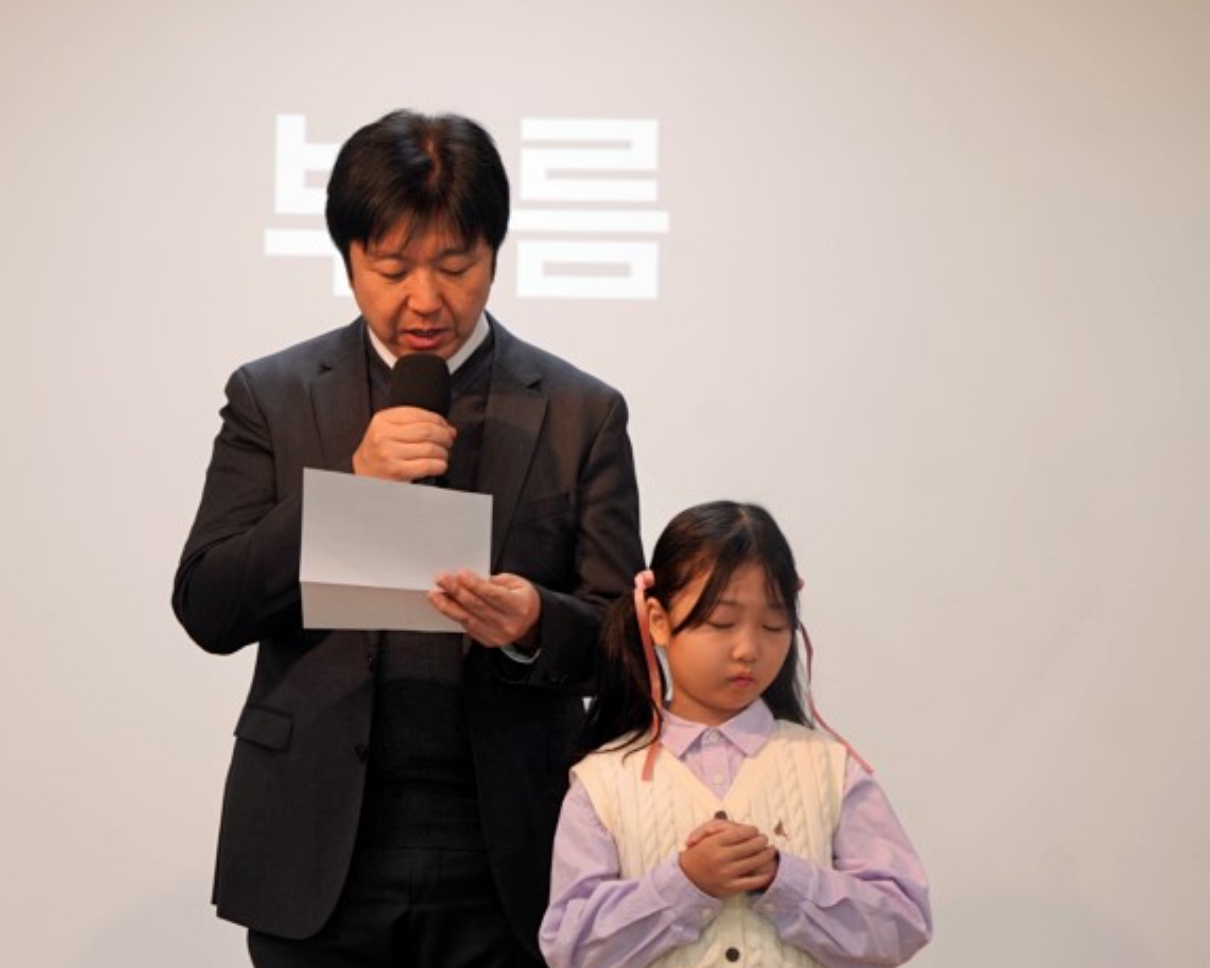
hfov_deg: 12.0
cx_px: 318
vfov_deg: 9.7
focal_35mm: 160
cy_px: 480
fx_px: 5730
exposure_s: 1/160
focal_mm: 108
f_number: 4
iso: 500
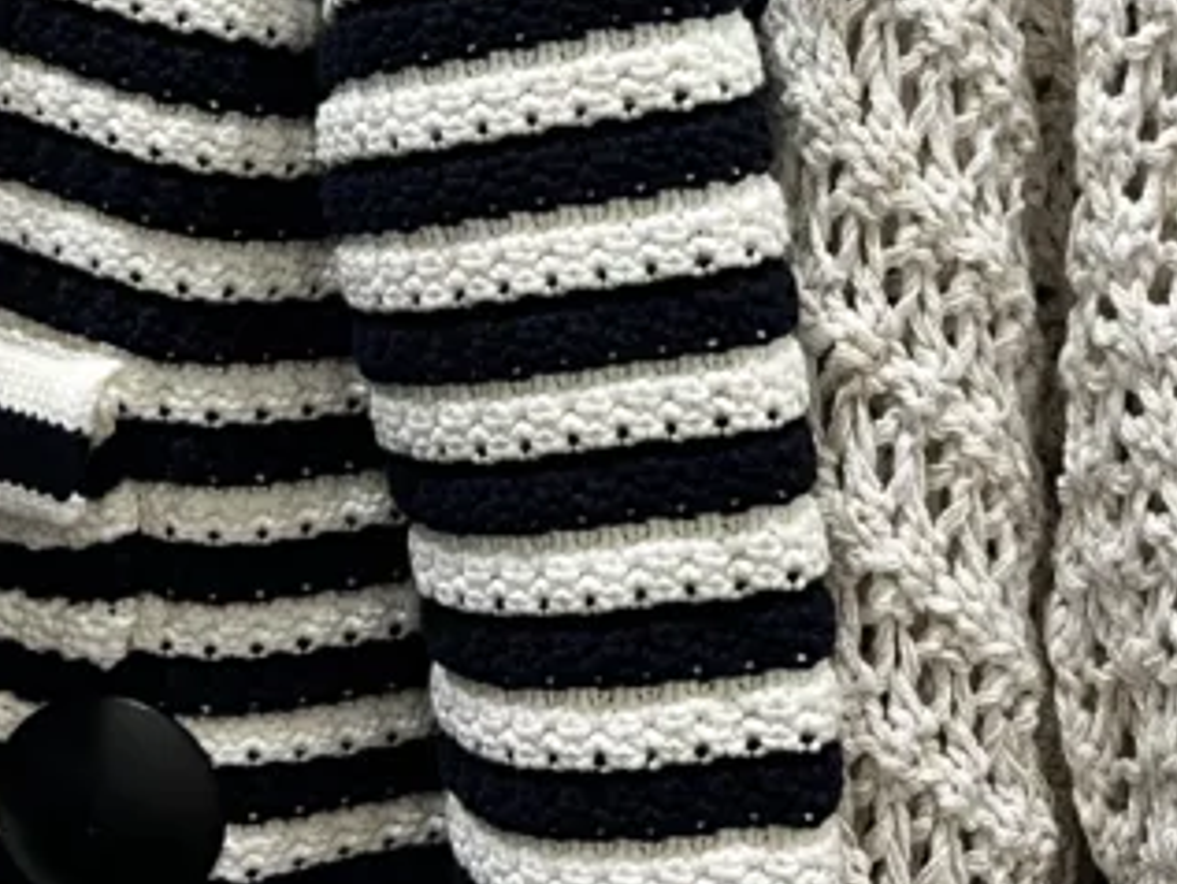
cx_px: 754
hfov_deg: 23.2
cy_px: 48
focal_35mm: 84
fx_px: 2857
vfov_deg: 17.3
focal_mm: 5.7
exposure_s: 1/50
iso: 100
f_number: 1.5
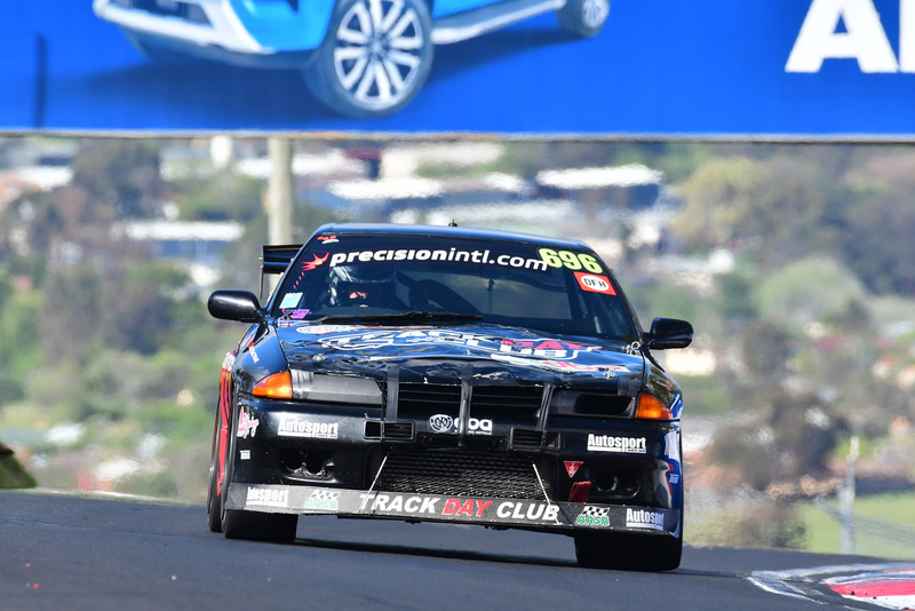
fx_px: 17162
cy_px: 306
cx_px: 458
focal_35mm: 675
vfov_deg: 2.0
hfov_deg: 3.1
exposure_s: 1/640
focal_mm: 450
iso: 400
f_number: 8
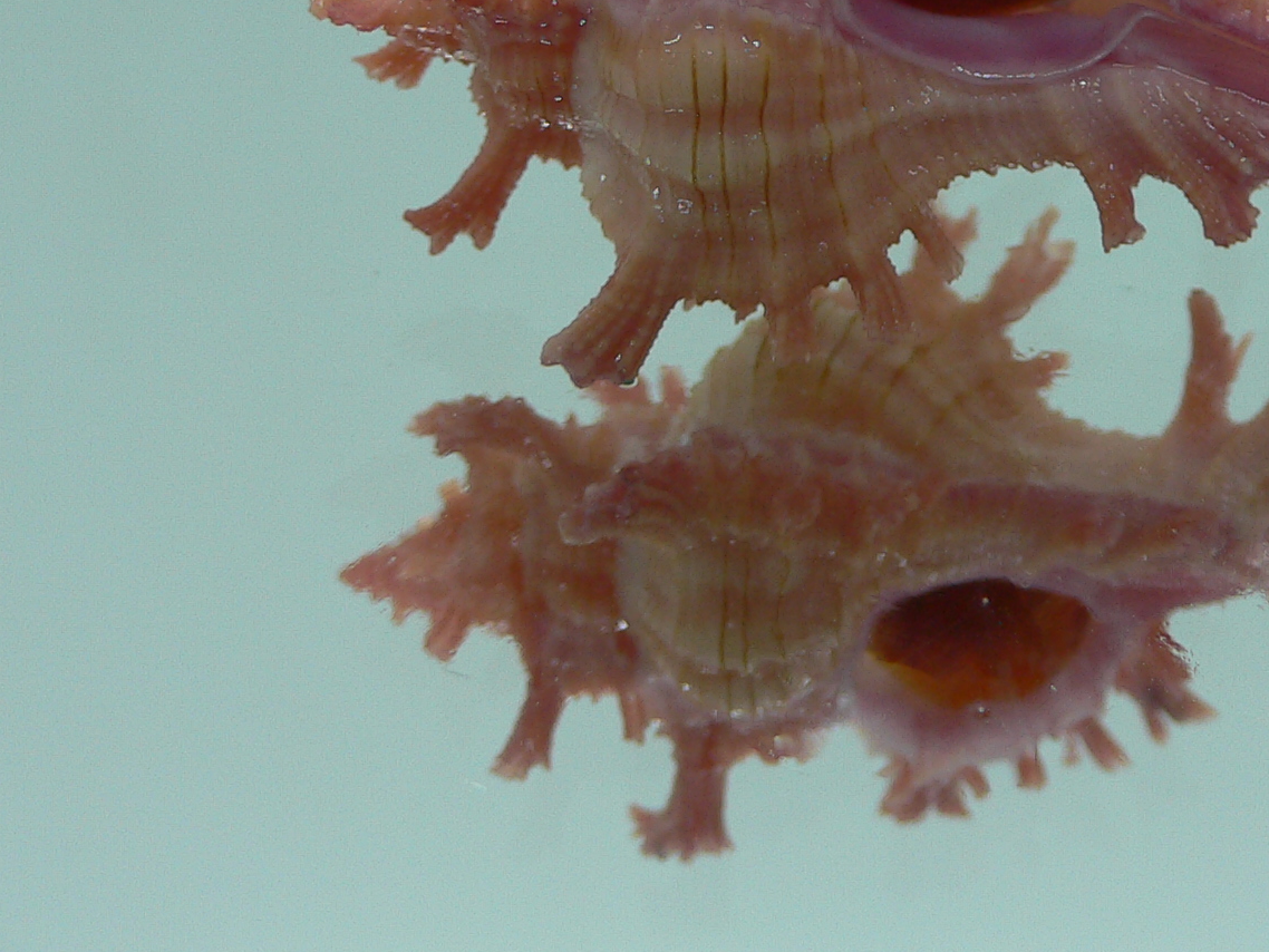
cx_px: 897
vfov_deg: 23.1
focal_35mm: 62
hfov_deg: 30.8
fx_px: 2273
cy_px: 115
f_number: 2.8
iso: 80
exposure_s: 1/60
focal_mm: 4.6
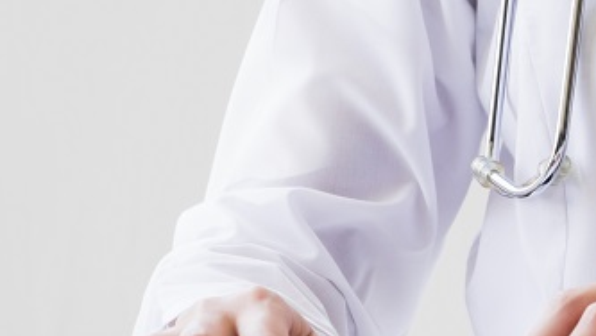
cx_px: 591
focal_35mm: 724
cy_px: 210
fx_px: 11452
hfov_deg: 3.0
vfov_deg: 1.7
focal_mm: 120.91
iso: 100
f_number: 4
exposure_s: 1/15
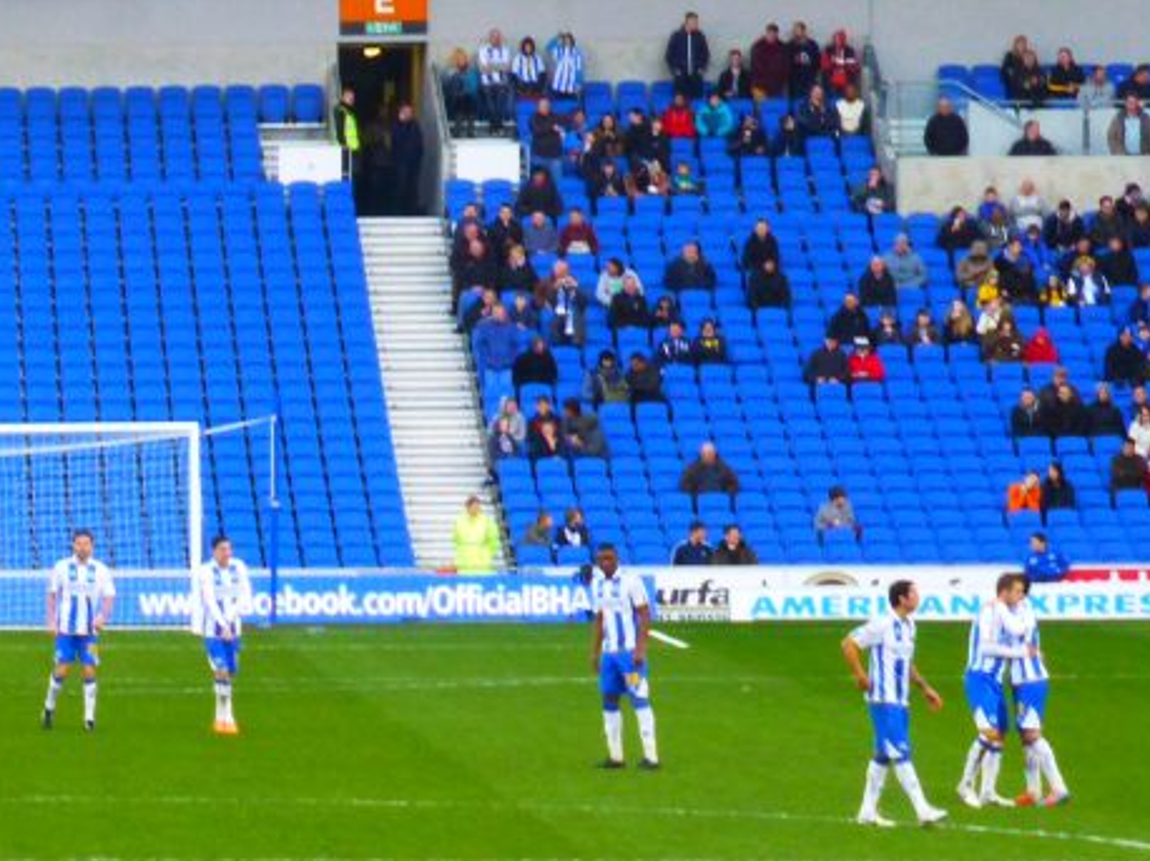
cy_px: 402
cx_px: -186
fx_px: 10625
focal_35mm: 320
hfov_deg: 6.2
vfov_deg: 4.6
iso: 250
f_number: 5.4
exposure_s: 1/80
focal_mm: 21.8
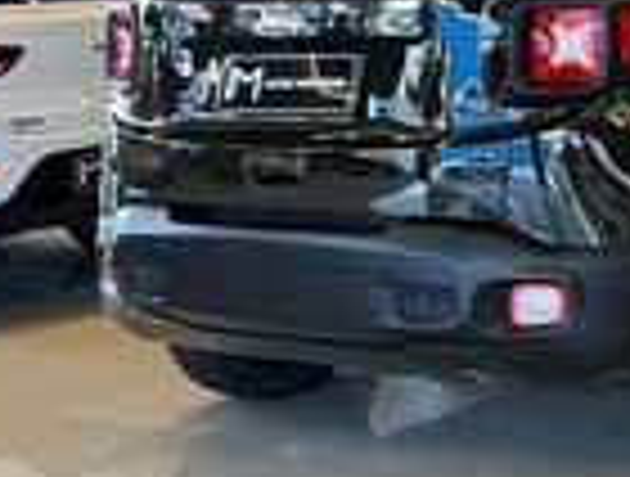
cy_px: 9
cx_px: 706
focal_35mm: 87
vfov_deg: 16.7
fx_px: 1589
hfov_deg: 21.2
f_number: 1.5
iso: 80
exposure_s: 1/60
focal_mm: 5.7
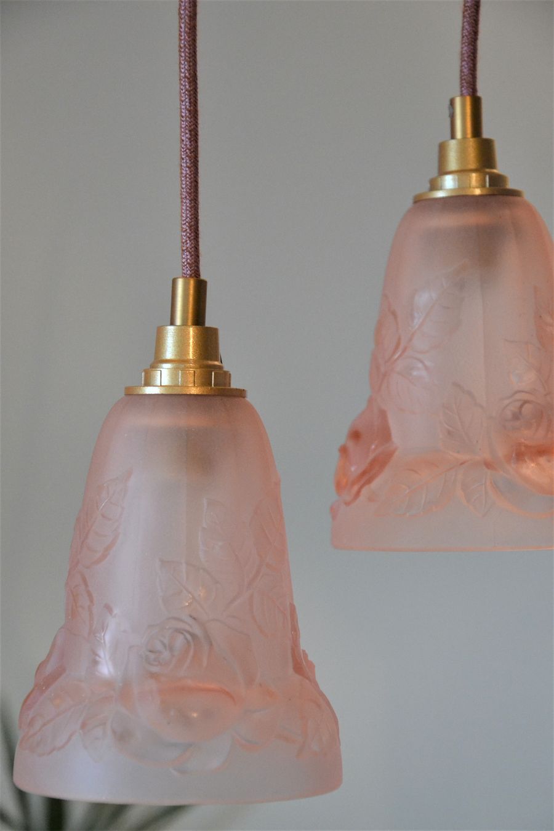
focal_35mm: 112
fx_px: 2597
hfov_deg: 12.2
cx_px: 277
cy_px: 416
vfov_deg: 18.2
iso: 2000
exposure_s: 1/125
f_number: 5.3
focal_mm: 75
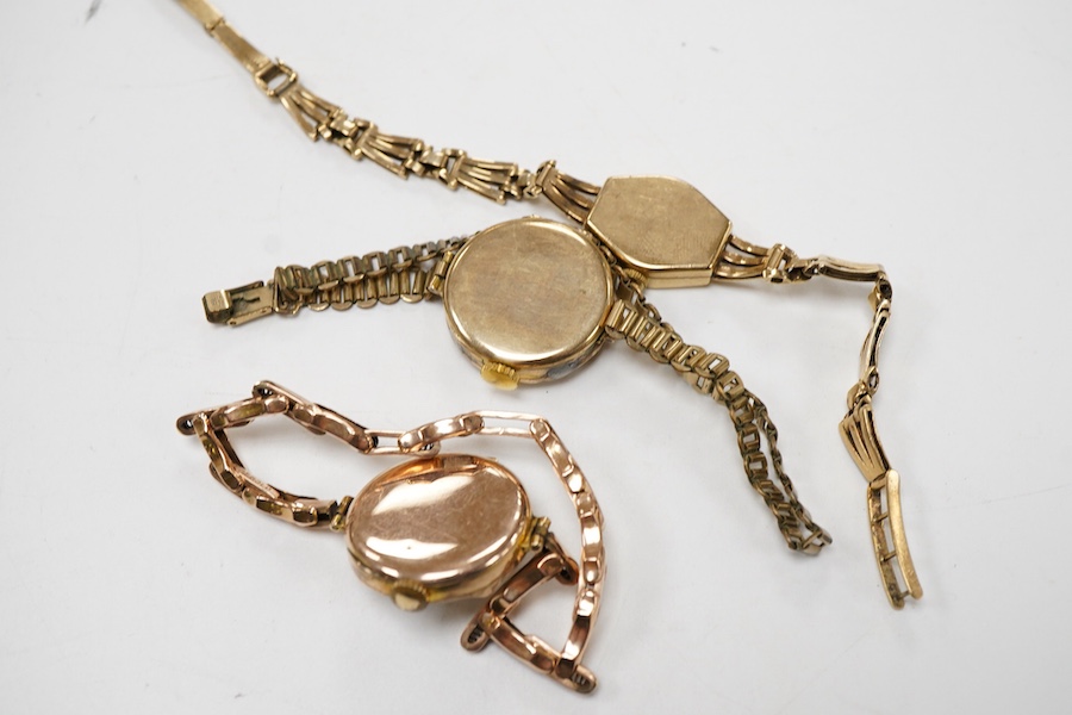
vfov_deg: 29.9
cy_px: 358
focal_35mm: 45
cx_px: 536
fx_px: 1340
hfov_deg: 43.6
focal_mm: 30
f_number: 11
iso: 1250
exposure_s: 1/125
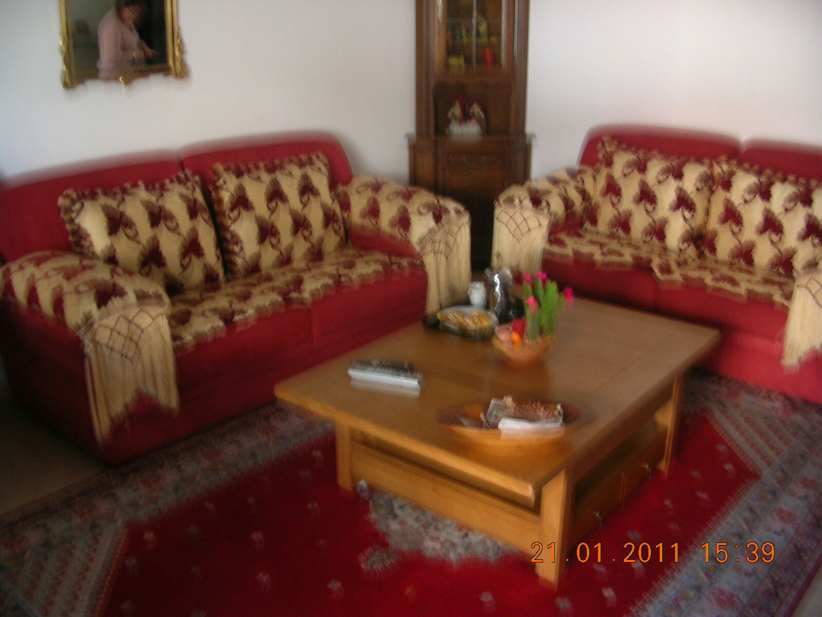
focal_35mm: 35
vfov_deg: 40.7
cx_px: 411
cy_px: 308
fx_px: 831
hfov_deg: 52.6
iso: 50
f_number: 2.8
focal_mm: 5.8
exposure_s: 1/6.2
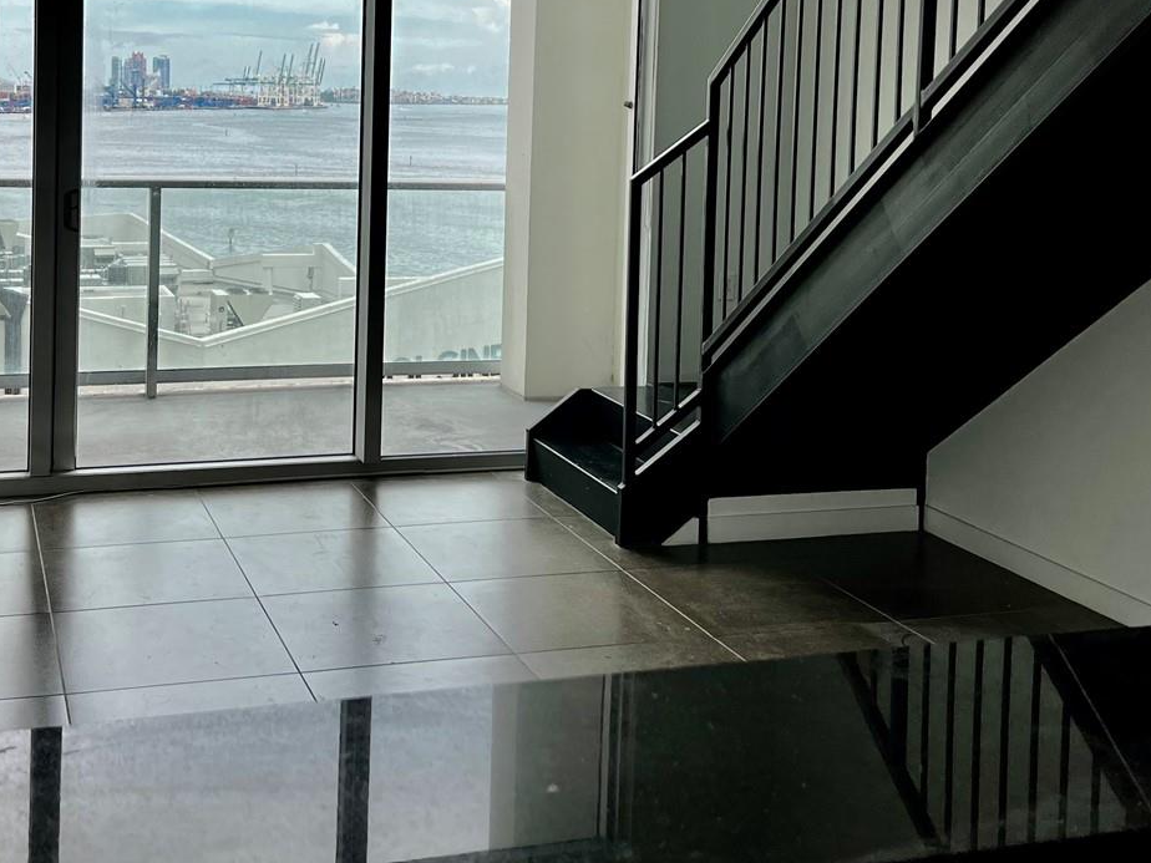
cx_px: 412
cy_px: 156
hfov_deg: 41.7
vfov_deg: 31.2
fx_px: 1496
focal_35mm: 45
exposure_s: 1/797
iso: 50
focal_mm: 5.7
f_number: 1.5
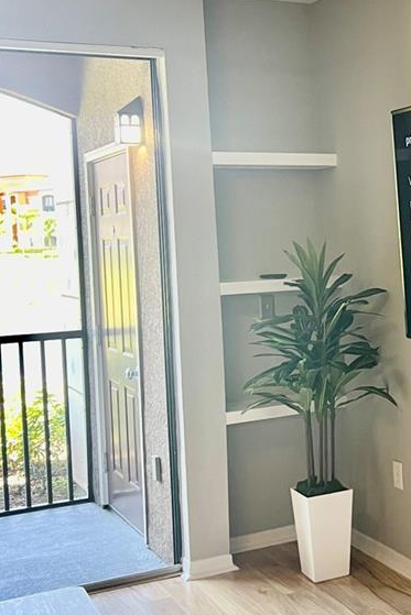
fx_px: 993
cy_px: 278
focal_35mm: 58
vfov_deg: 34.5
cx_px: 485
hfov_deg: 21.8
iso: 100
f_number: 1.5
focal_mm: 5.7
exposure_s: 1/60
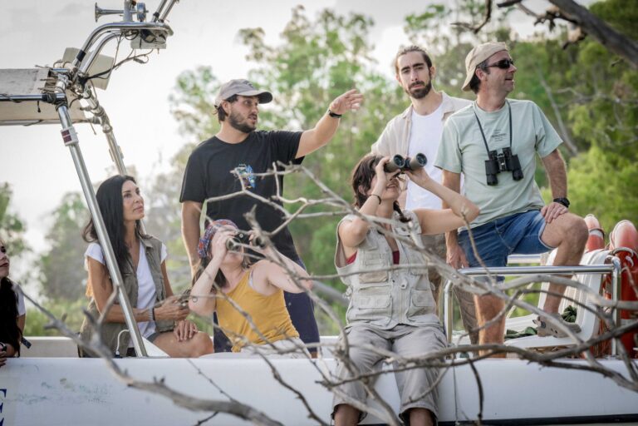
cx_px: 319
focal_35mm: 200
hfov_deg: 10.3
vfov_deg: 6.9
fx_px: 3544
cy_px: 213
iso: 1600
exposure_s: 1/400
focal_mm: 200
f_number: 9
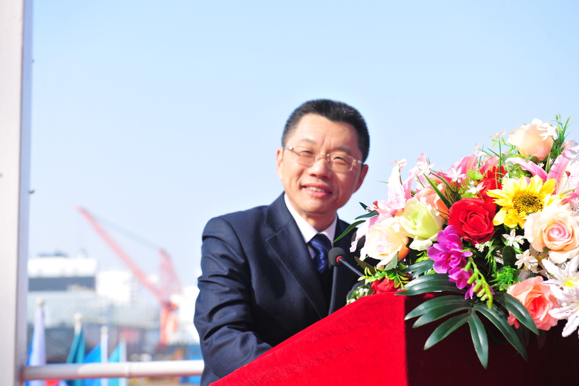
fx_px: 1126
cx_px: 290
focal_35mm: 70
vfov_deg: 19.5
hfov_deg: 28.8
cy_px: 193
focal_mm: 70
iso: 250
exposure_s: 1/500
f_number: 5.6
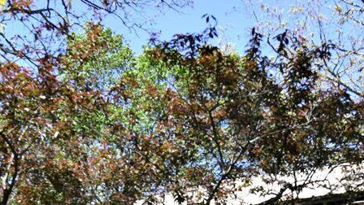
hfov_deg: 23.3
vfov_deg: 12.7
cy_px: 295
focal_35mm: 91
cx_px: 251
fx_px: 878
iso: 64
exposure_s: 1/125
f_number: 5.6
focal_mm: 19
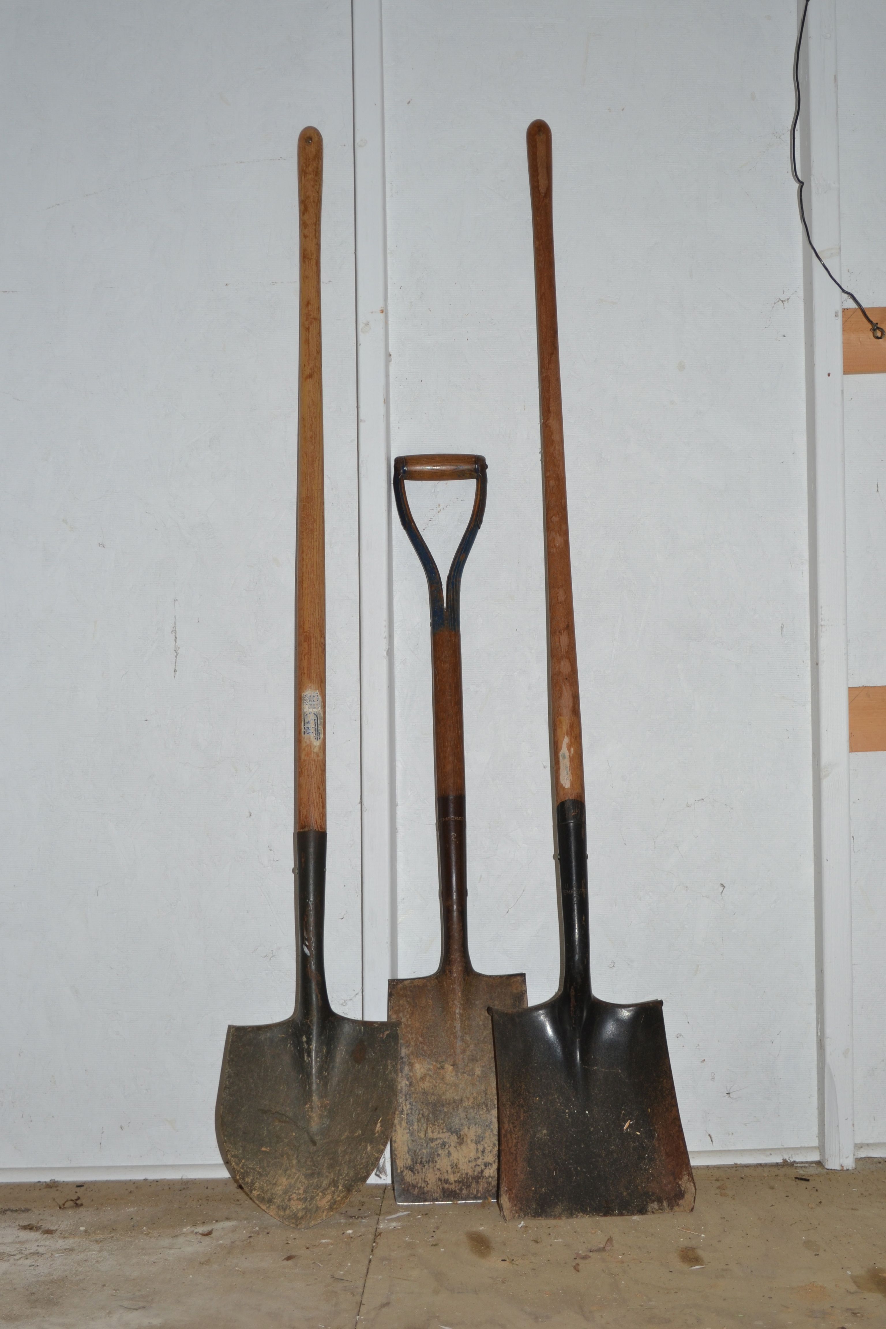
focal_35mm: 60
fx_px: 2215
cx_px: 443
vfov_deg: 33.4
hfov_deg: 22.6
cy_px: 664
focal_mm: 40
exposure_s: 1/60
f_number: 5.3
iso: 200
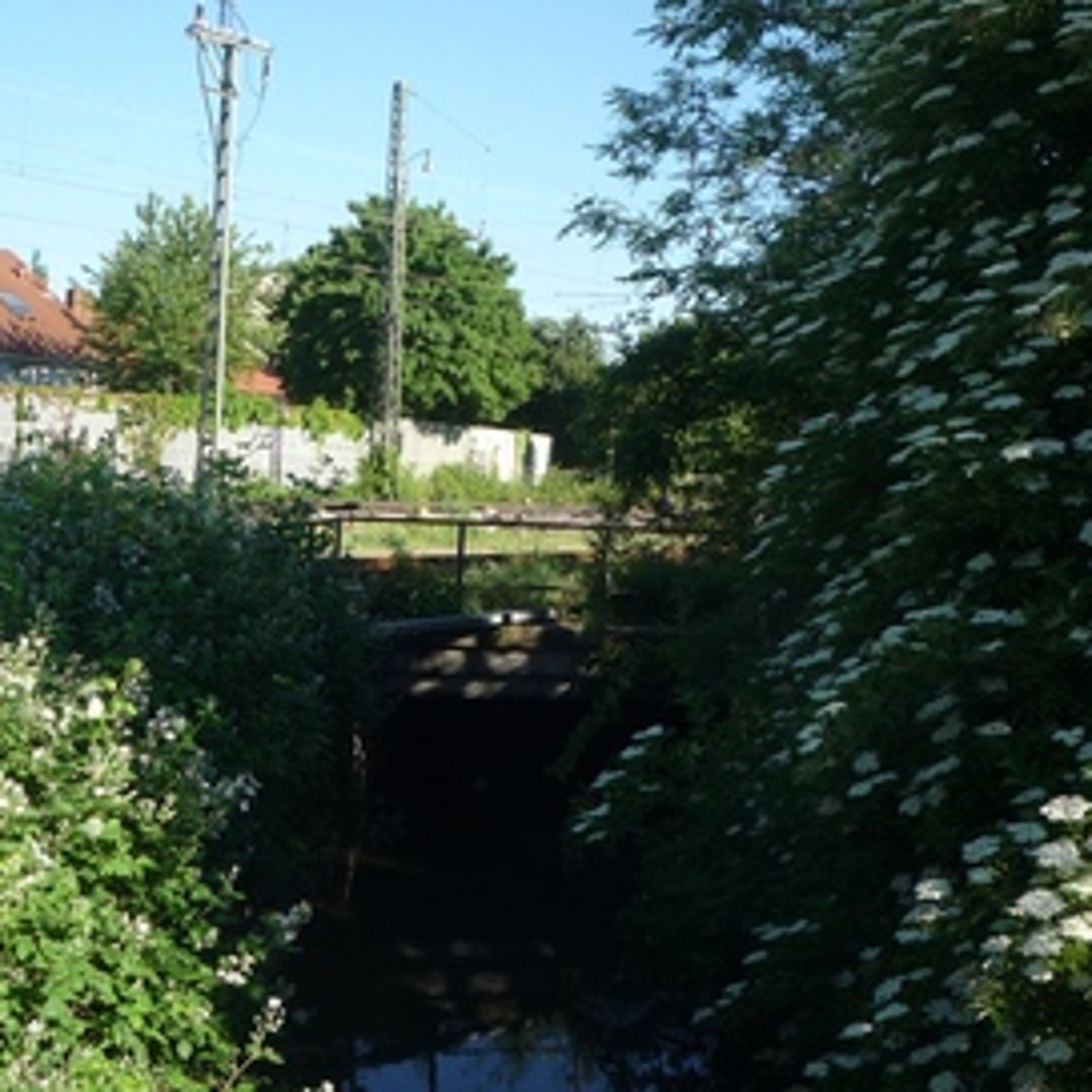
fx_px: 1785
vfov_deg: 34.0
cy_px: 530
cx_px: 393
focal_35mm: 50
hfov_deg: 33.8
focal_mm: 5.2
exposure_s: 1/400
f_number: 4
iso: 100
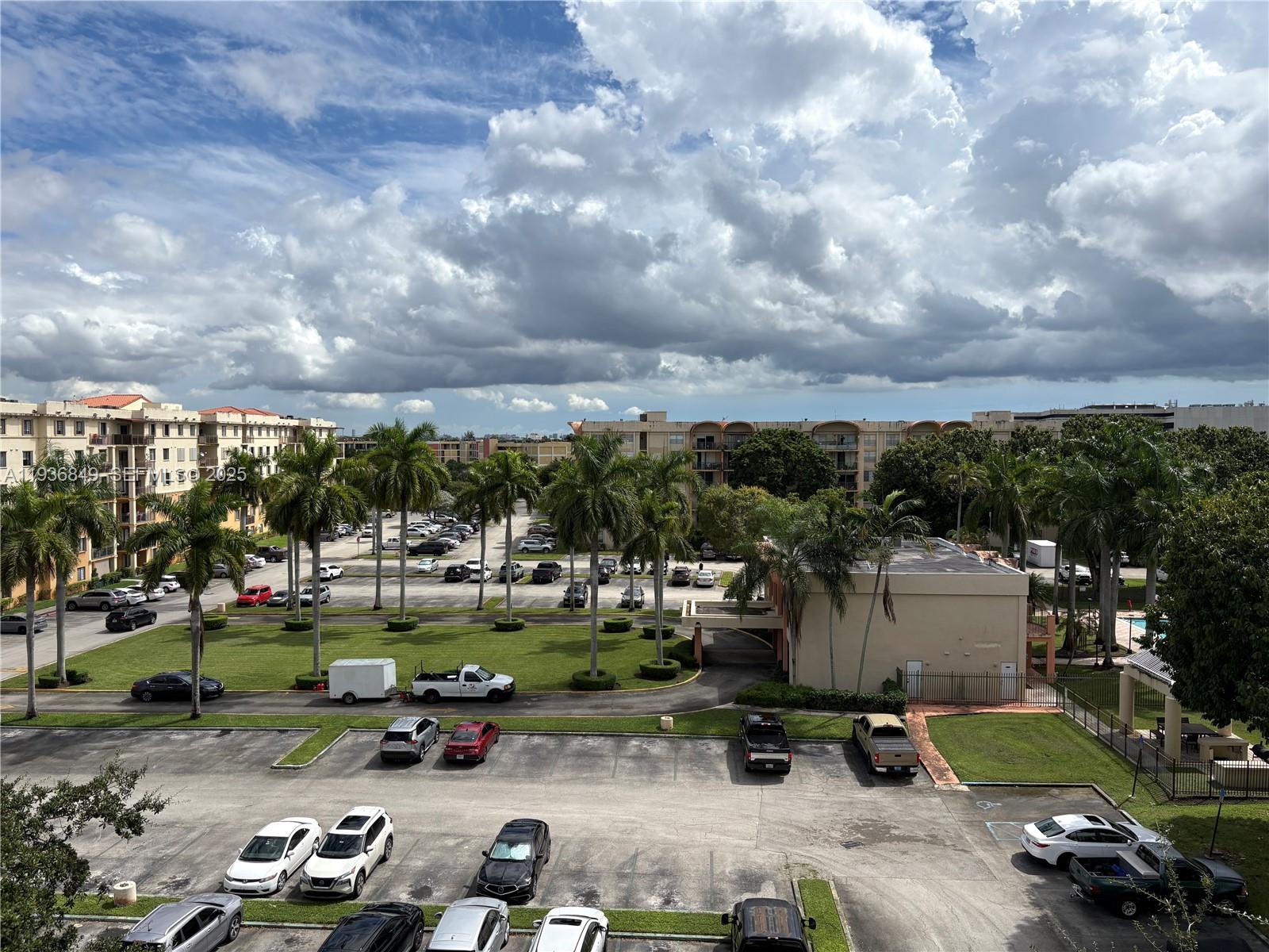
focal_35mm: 26
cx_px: 634
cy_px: 476
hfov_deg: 67.3
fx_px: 953
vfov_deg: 53.1
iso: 50
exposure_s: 1/6993
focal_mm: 5.96
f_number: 1.6
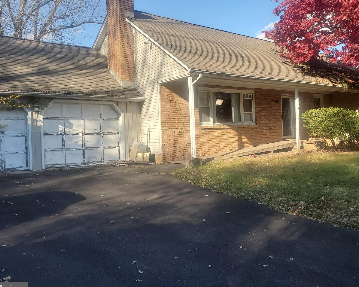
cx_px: 194
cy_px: 135
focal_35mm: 31
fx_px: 329
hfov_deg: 57.1
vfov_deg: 47.1
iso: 50
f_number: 2.4
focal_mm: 4.3
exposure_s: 1/623
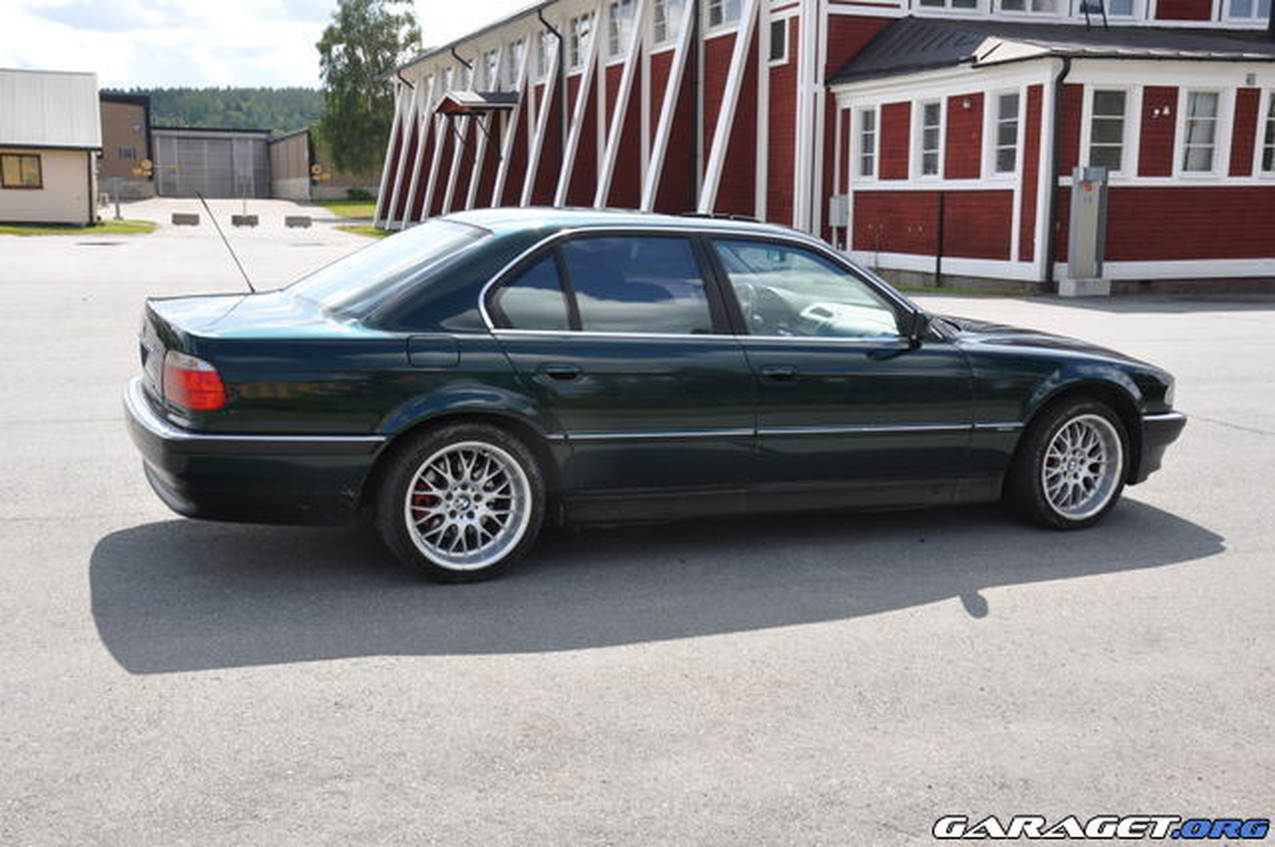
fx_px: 1379
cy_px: 424
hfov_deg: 49.6
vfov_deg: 34.1
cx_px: 638
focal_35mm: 39
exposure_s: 1/160
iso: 200
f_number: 13
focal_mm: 26
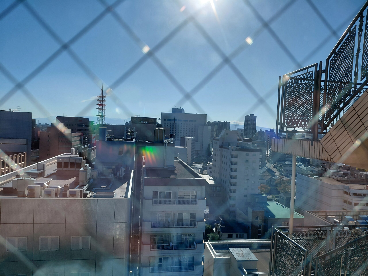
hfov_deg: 69.4
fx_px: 266
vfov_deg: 54.9
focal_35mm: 25
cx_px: 184
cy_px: 138
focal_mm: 4.69
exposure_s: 1/6460
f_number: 1.8
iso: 50
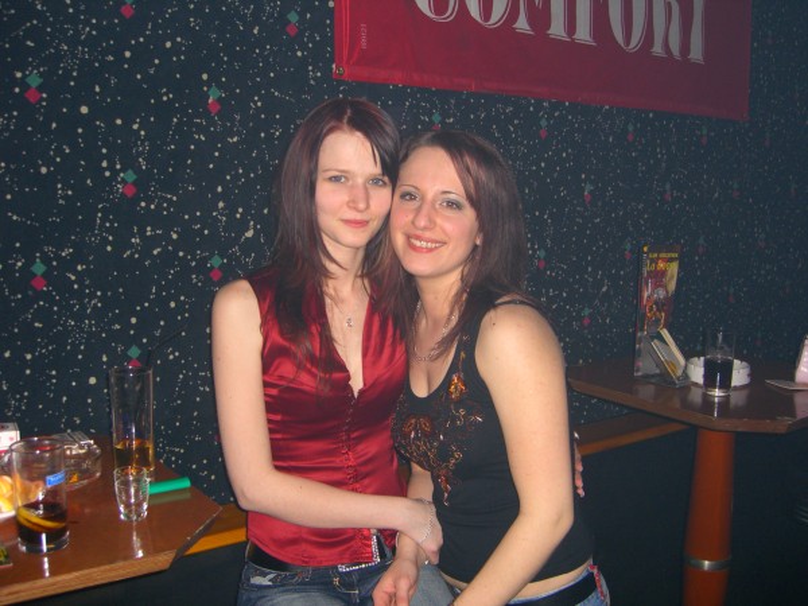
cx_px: 404
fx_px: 887
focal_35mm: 38
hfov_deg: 49.0
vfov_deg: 37.7
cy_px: 303
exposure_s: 1/60
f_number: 2.8
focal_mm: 7.9
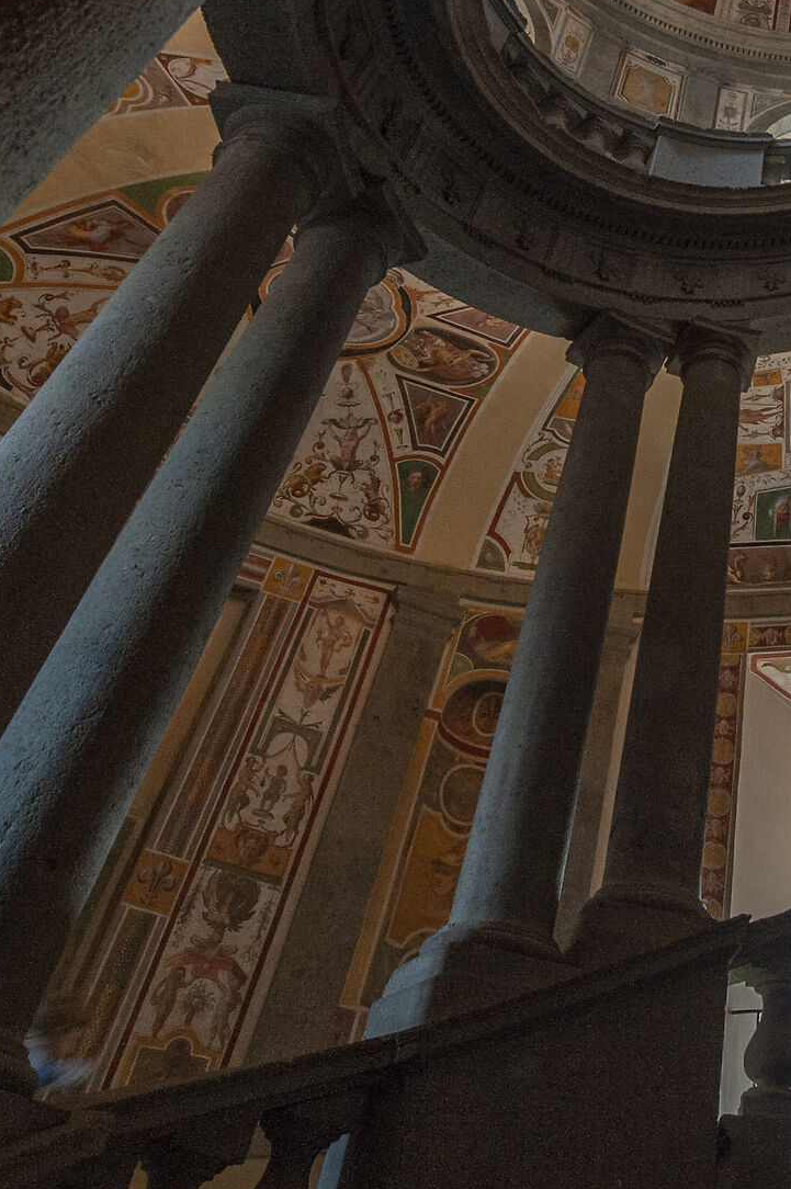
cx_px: 748
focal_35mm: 31
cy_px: 339
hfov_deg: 38.6
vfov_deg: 58.1
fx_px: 1023
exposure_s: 1/25
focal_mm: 14
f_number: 9
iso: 1600
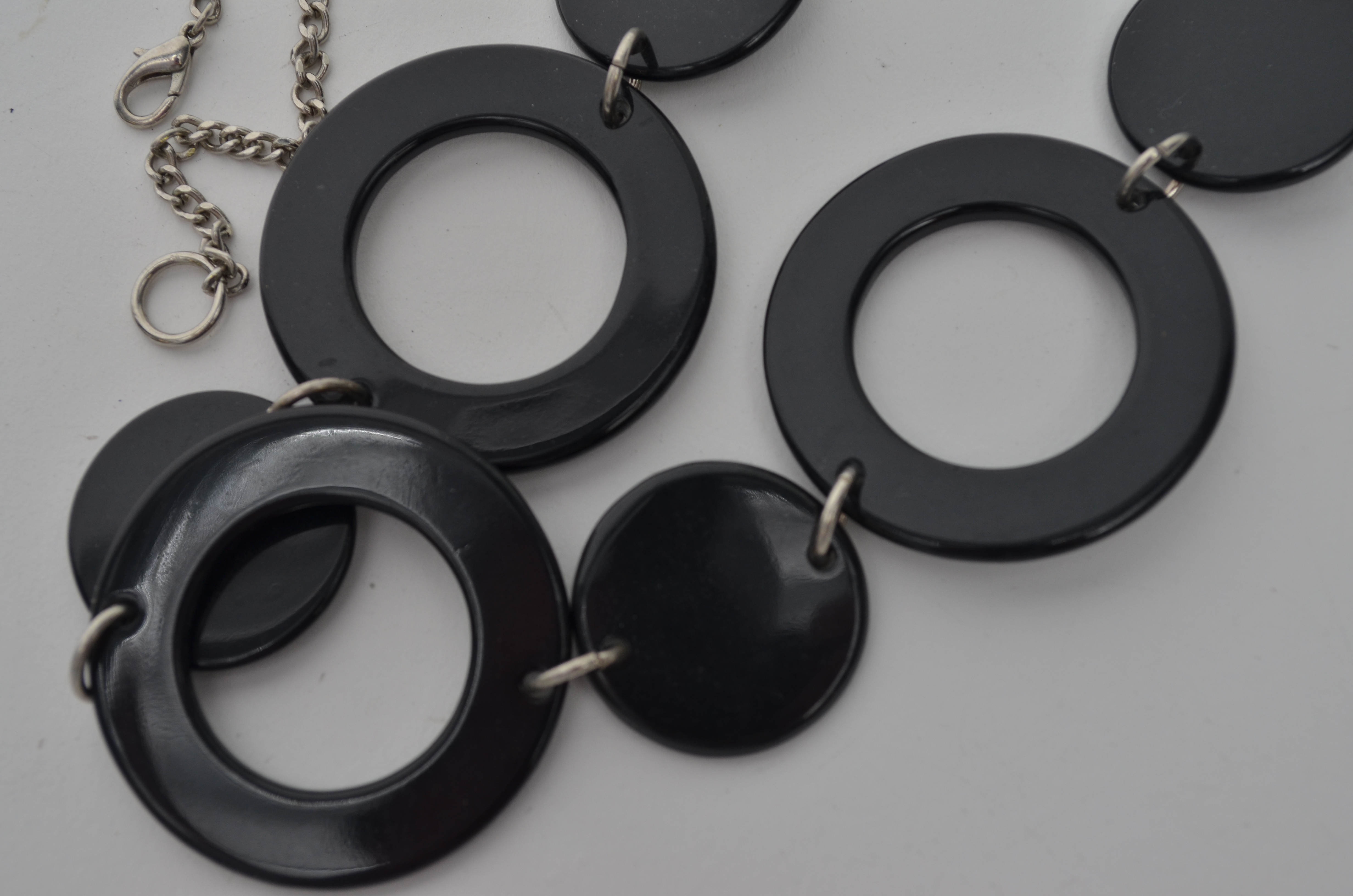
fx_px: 2250
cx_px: 676
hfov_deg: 33.5
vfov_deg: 22.5
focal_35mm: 60
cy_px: 448
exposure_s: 1/180
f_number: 6.7
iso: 250
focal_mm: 40
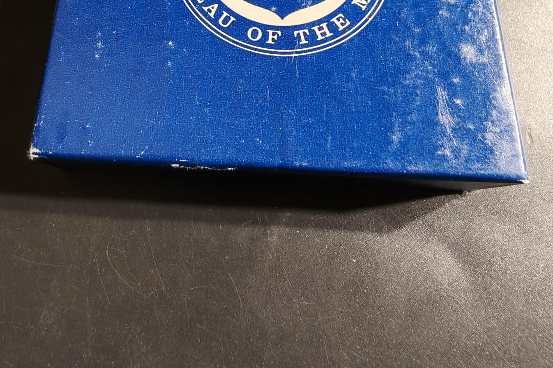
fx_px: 491
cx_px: 277
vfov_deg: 39.8
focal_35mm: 32
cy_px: 84
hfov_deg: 58.7
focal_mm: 2.32
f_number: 2
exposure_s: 1/50
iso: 160
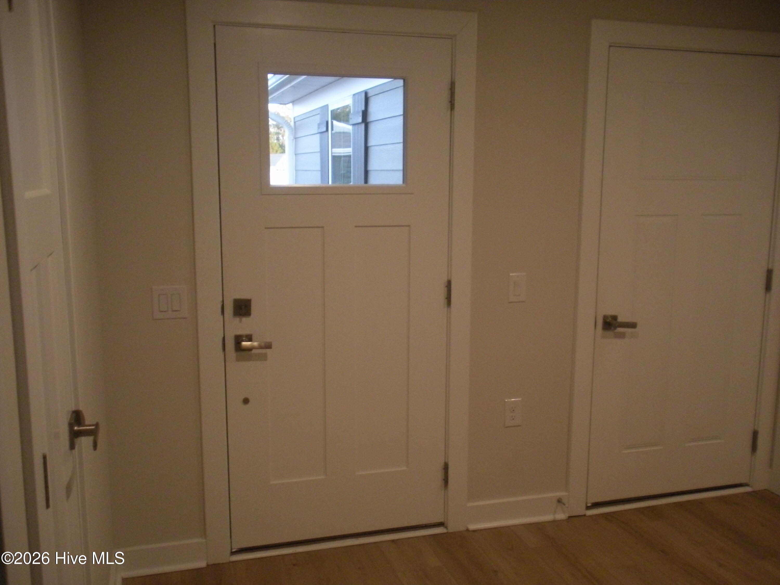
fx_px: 789
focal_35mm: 35
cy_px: 292
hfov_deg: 52.6
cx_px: 390
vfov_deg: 40.7
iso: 400
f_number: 3.5
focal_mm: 6.3
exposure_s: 1/47.5
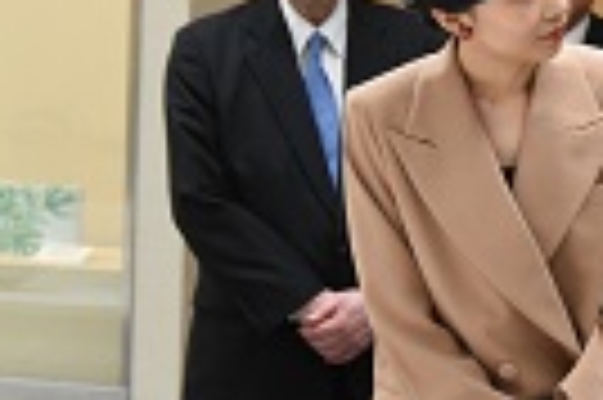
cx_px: 598
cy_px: 270
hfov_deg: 8.2
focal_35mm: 251
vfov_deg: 5.5
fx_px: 4199
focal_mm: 56
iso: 1600
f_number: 4.8
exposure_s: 1/50
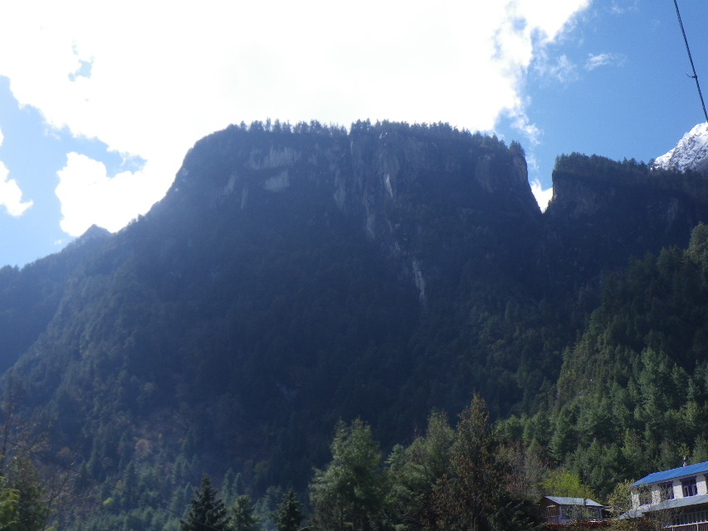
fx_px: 859
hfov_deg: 44.8
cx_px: 354
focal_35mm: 42
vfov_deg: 34.4
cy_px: 266
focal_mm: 7.5
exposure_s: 1/200
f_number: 5
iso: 50
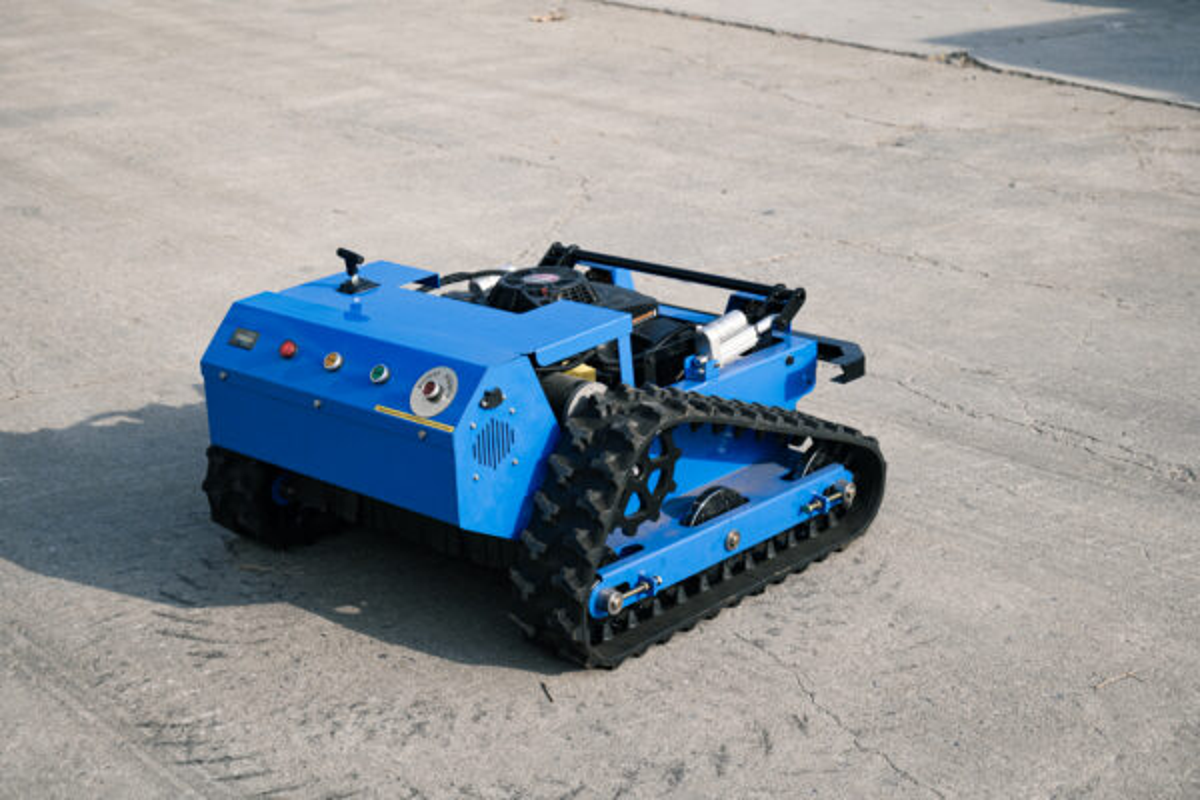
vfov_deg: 22.6
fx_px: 2000
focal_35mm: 60
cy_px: 400
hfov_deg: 33.4
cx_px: 600
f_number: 5.6
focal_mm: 60
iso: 200
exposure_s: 1/800
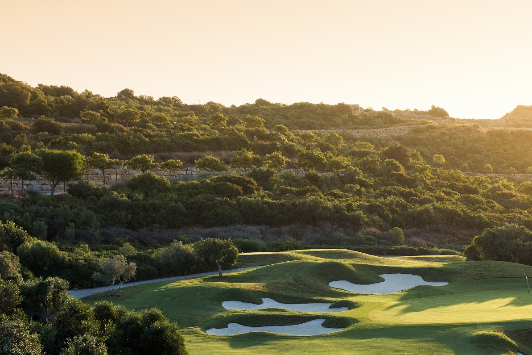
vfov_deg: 12.7
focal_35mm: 108
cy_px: 235
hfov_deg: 18.8
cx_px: 390
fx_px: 1596
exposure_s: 1/250
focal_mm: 70
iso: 320
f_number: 9
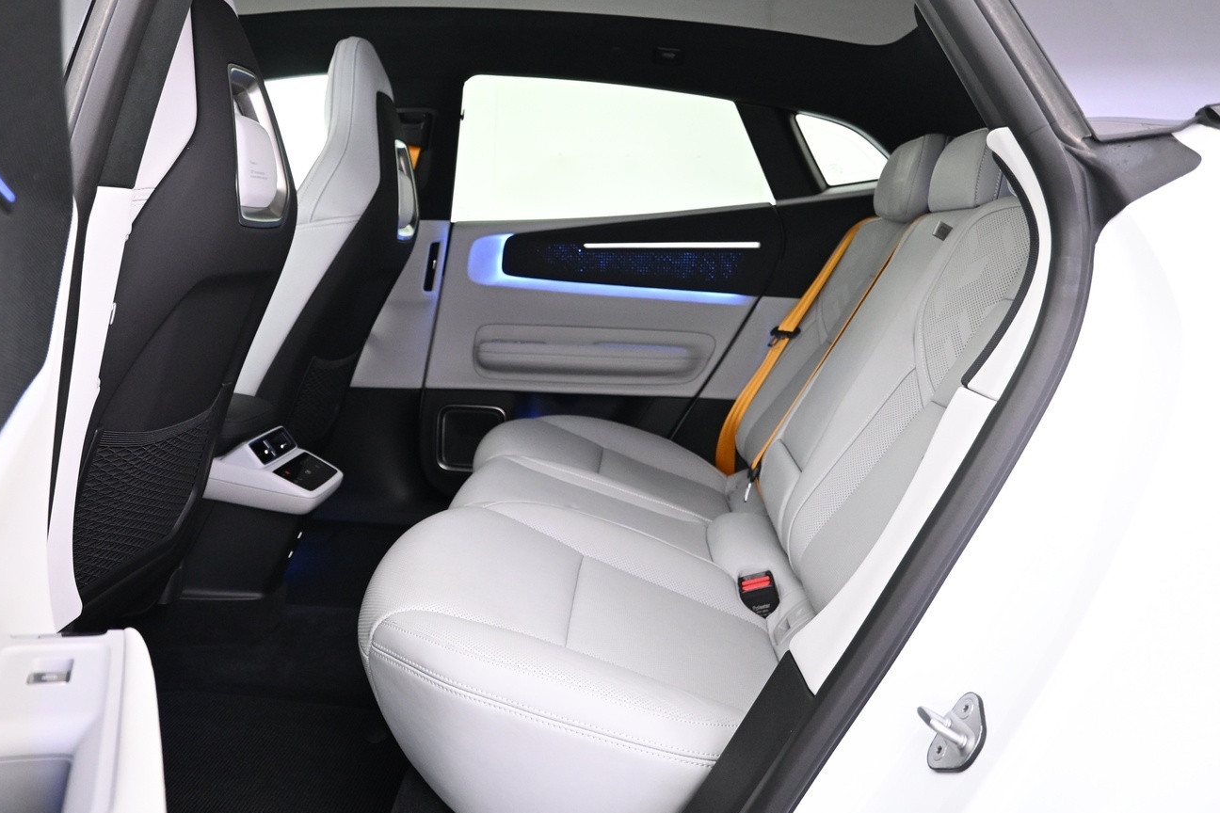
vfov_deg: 43.3
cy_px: 311
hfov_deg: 61.8
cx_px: 544
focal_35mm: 30
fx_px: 1017
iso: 1600
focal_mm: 16
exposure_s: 1/15
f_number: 3.5
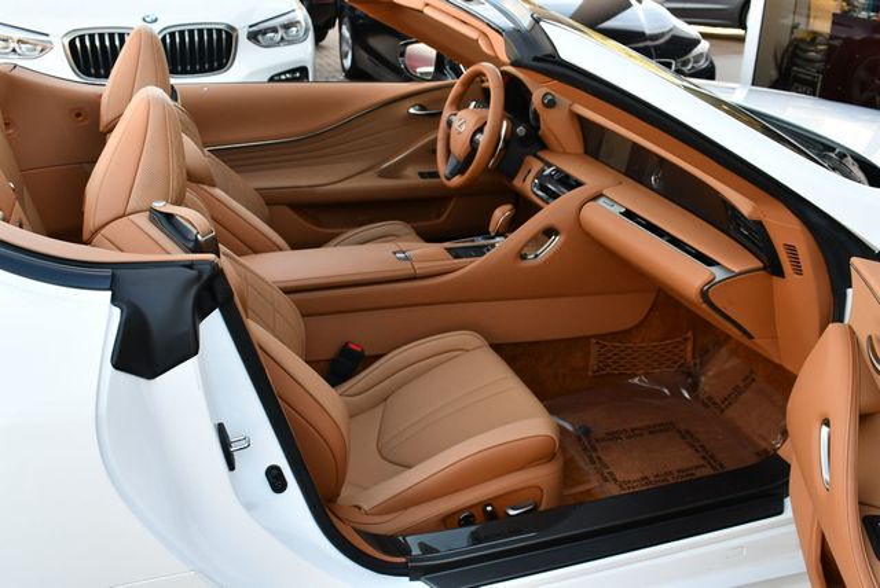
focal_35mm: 36
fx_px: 881
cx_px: 440
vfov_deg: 36.9
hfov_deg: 53.1
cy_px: 294
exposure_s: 1/250
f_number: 5
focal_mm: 18
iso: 400
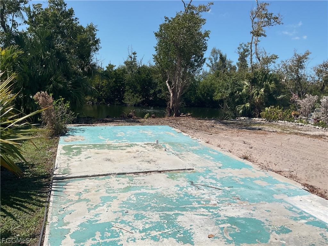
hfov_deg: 61.7
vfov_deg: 48.2
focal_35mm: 29
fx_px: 275
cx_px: 164
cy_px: 123
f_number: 1.8
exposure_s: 1/3788
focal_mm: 3
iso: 16
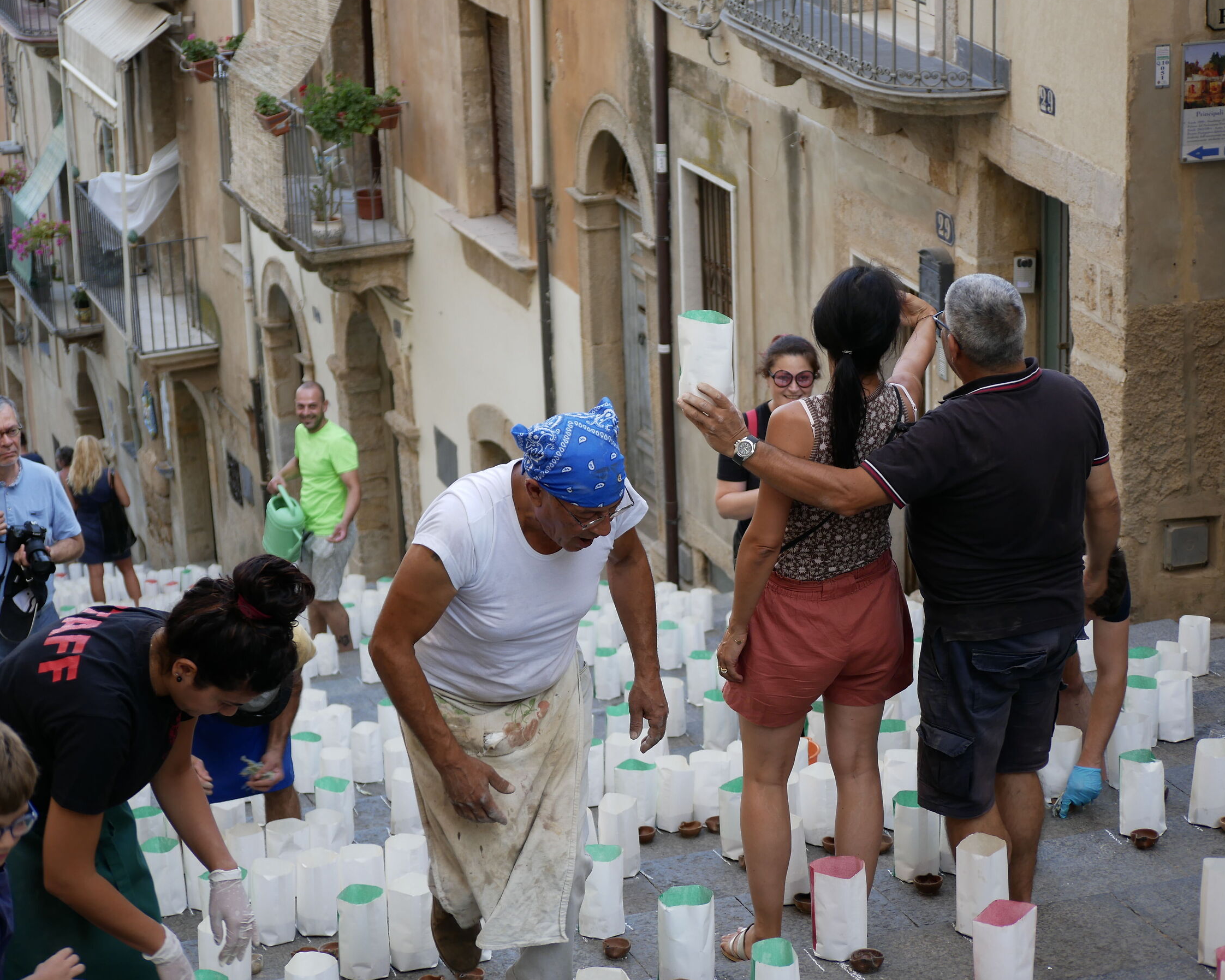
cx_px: 611
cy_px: 489
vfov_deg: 16.4
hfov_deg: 20.4
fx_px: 3408
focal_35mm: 94
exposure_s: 1/100
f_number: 4
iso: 200
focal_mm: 45
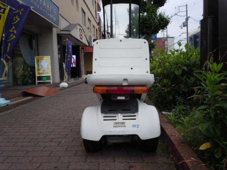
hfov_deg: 63.4
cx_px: 114
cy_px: 85
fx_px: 184
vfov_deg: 49.7
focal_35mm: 28
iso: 100
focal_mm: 5
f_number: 3.7
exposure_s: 1/400
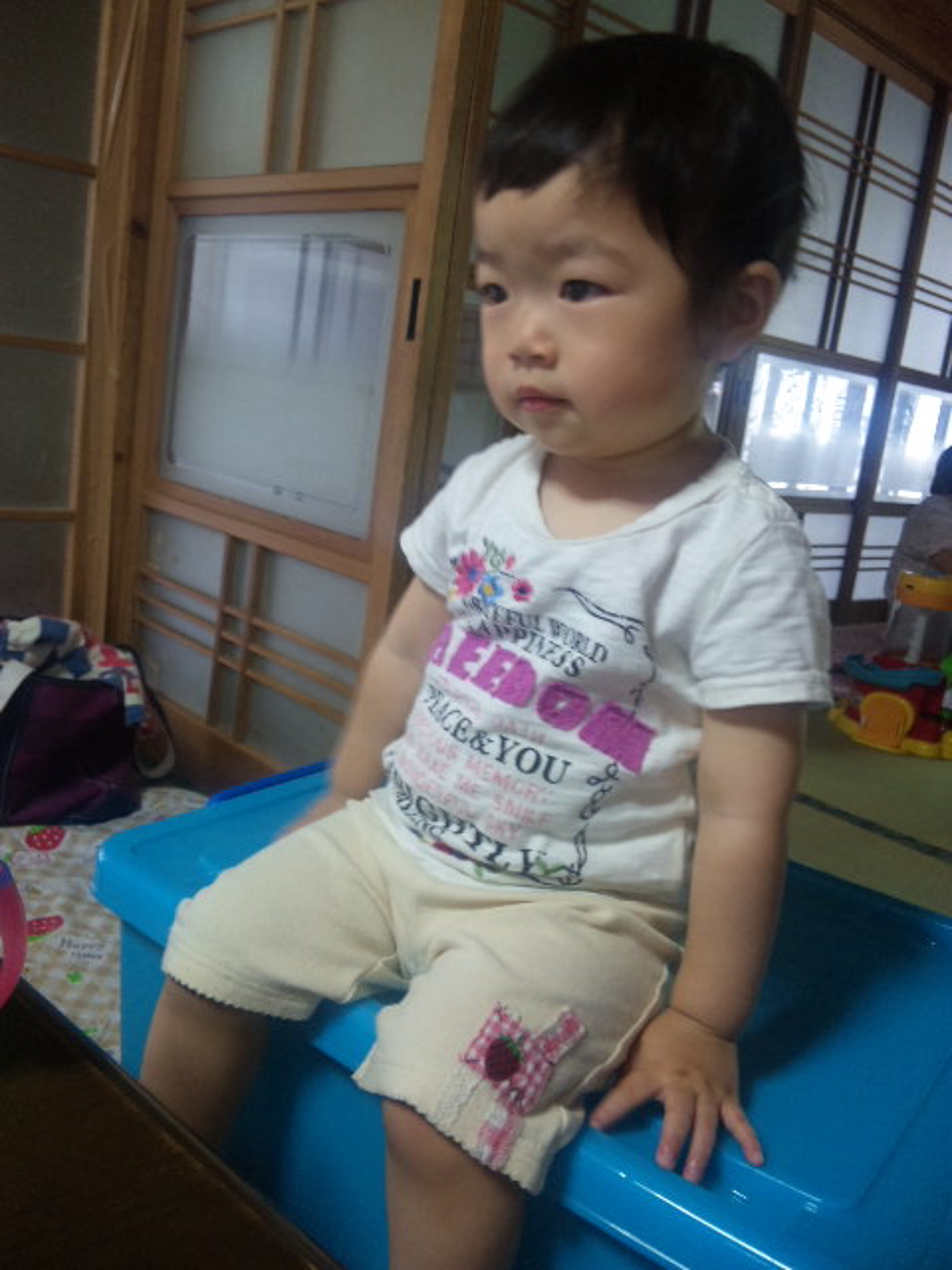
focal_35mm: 29
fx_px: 1063
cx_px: 476
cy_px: 635
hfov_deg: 48.2
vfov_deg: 61.7
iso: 100
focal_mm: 4.82
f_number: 2.8
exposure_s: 1/7.6
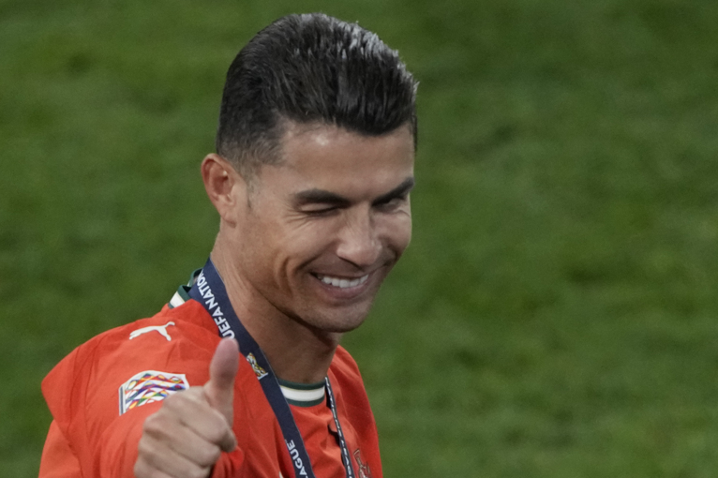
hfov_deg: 2.1
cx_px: 389
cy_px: 419
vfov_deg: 1.4
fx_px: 19815
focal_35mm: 994
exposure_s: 1/1000
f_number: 4
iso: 3200
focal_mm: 560
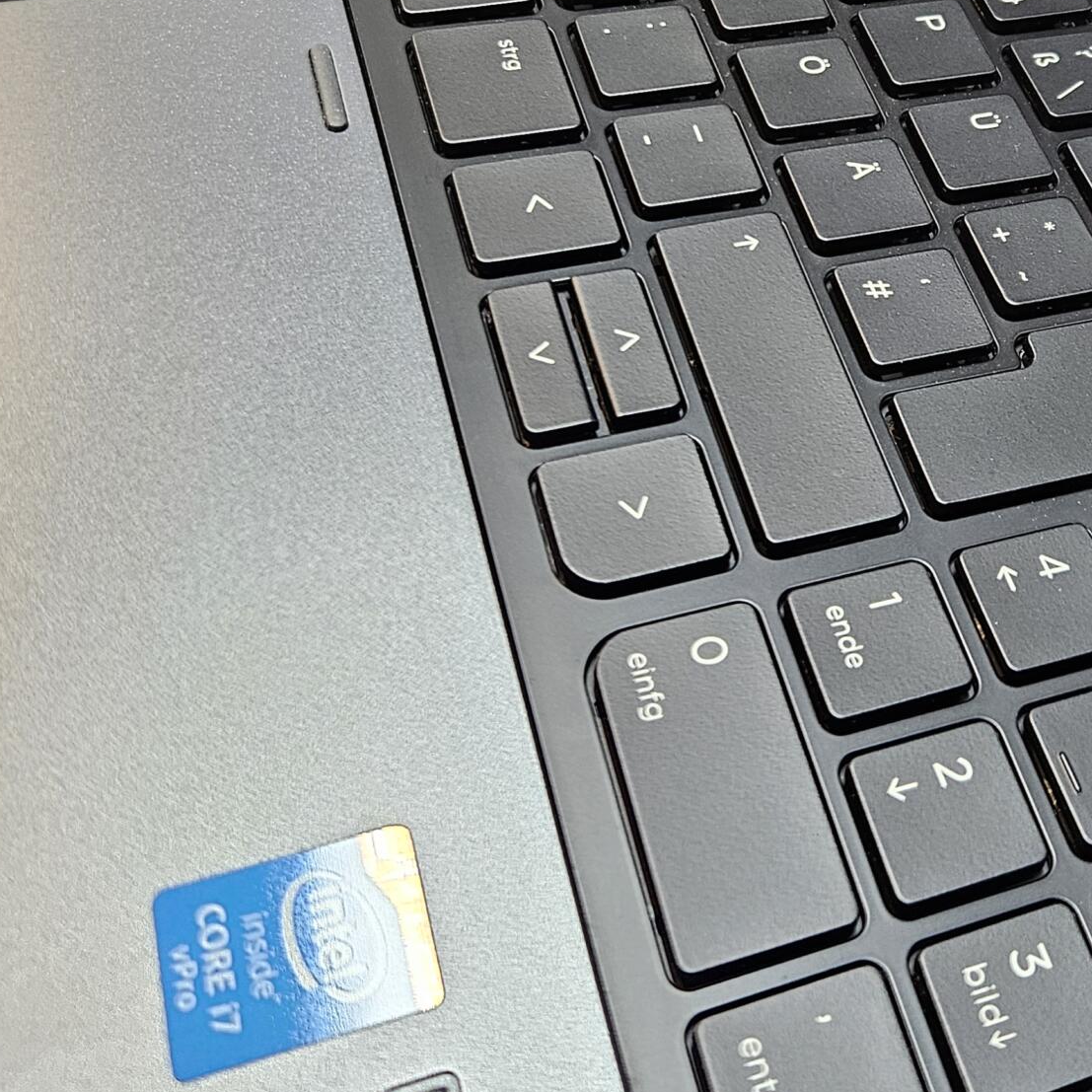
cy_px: 222
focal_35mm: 47
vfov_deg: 35.0
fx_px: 1677
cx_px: 871
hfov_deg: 34.9
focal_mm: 5.4
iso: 200
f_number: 1.8
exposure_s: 1/100
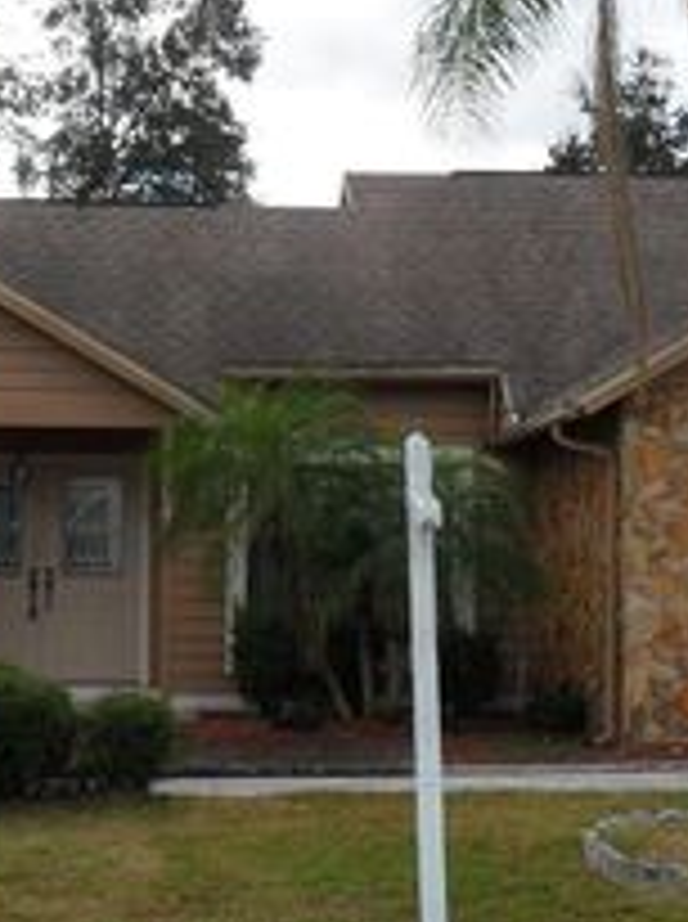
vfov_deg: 29.4
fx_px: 1755
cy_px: 430
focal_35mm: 66
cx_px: 265
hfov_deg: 22.1
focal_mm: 4.9
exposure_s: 1/750
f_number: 3.5
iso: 100
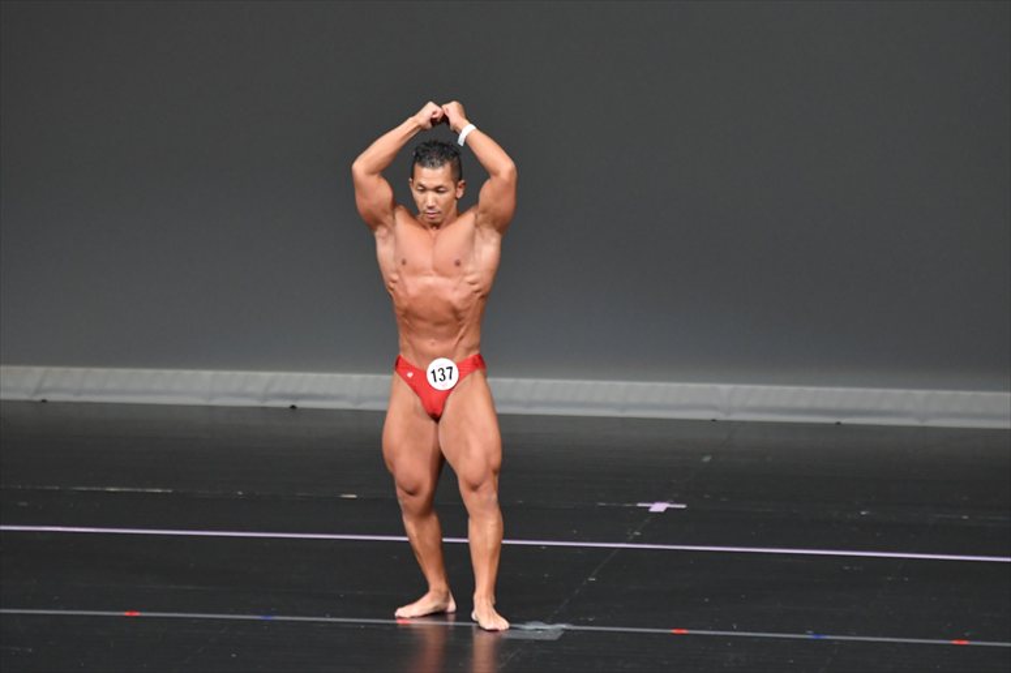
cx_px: 506
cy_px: 336
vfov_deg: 4.4
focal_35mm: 315
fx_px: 8842
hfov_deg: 6.5
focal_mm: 210
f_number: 5.6
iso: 4000
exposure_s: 1/400
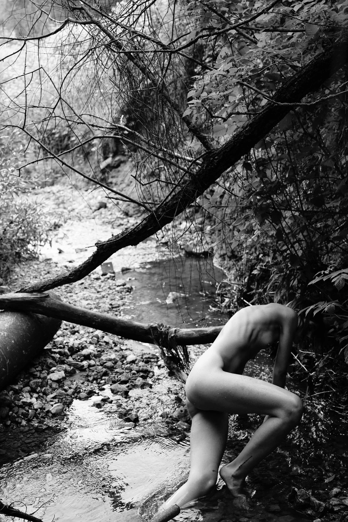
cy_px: 261
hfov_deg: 27.0
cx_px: 174
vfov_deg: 39.6
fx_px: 725
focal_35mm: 50
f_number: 4.5
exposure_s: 1/200
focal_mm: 50
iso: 1000
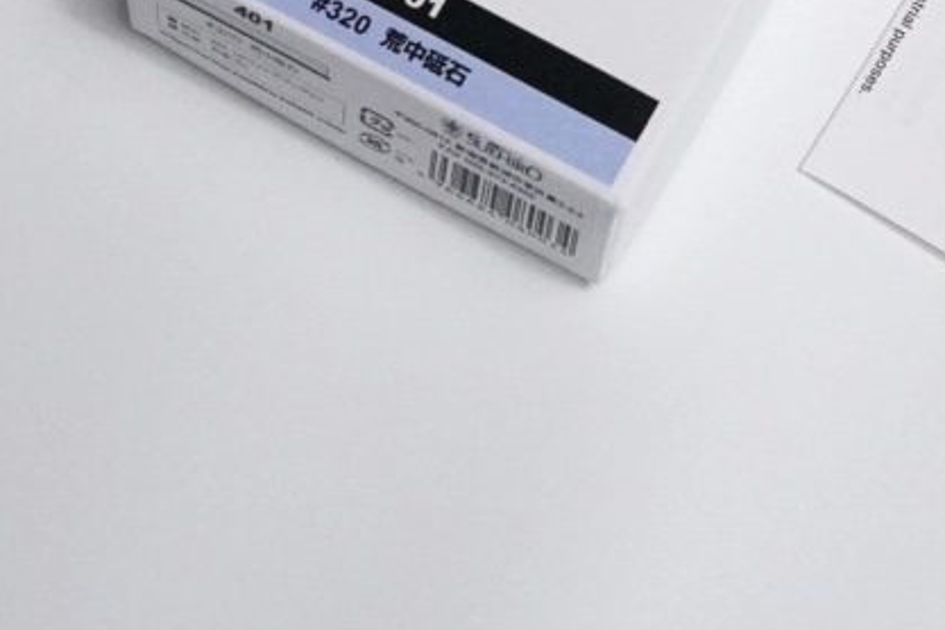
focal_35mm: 130
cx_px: 487
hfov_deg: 15.8
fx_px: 3406
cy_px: -406
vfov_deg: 10.1
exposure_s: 1/160
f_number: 4
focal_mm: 22.3
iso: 6400
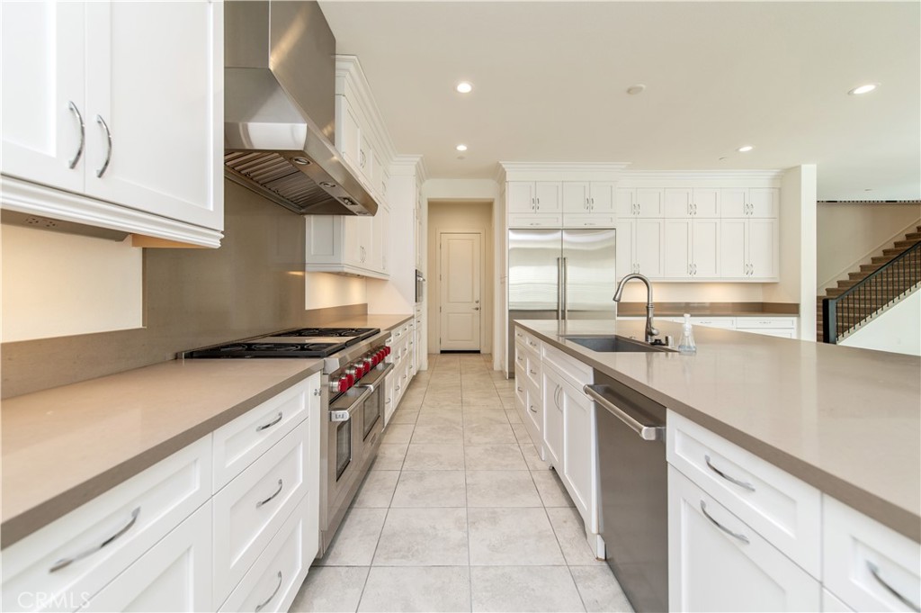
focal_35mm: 14
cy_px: 306
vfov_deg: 81.1
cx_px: 460
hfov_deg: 104.3
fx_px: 358
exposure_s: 1/60
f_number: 4
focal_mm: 14
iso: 250
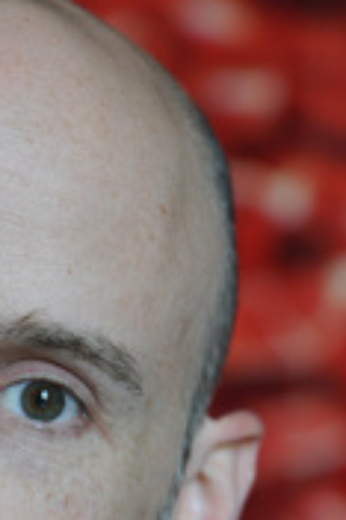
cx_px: -3
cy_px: 464
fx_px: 3685
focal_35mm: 255
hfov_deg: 5.4
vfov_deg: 8.1
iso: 400
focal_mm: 75
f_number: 4
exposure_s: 1/30
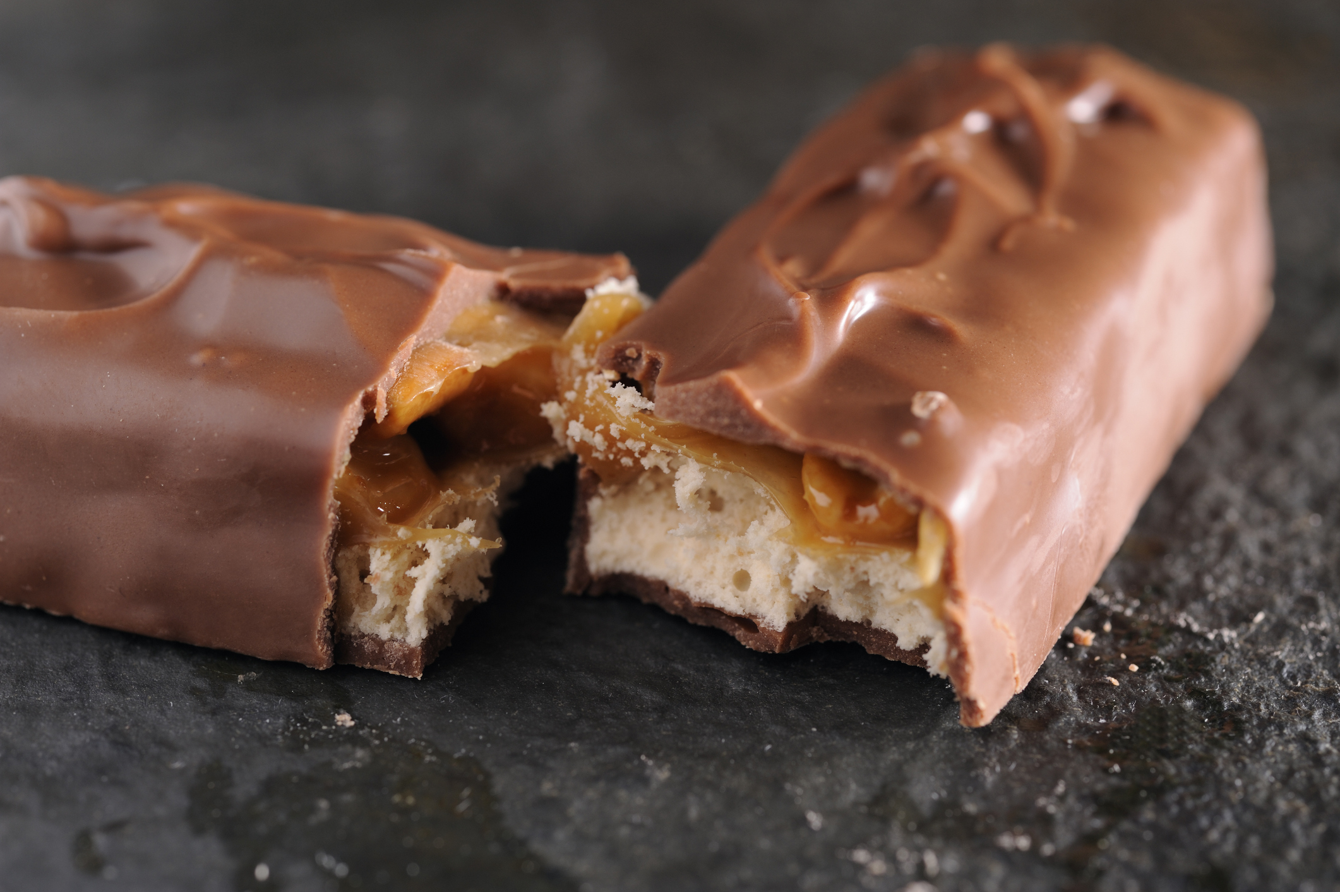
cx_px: 670
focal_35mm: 50
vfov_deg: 27.0
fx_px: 1860
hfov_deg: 39.6
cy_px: 446
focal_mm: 50
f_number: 5.6
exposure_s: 1/200
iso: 200
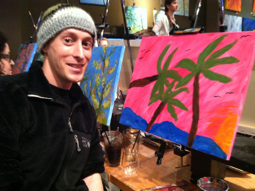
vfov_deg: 40.6
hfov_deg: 52.7
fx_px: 257
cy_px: 96
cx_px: 128
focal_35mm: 35
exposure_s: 1/15
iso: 640
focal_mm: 3.85
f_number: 2.8
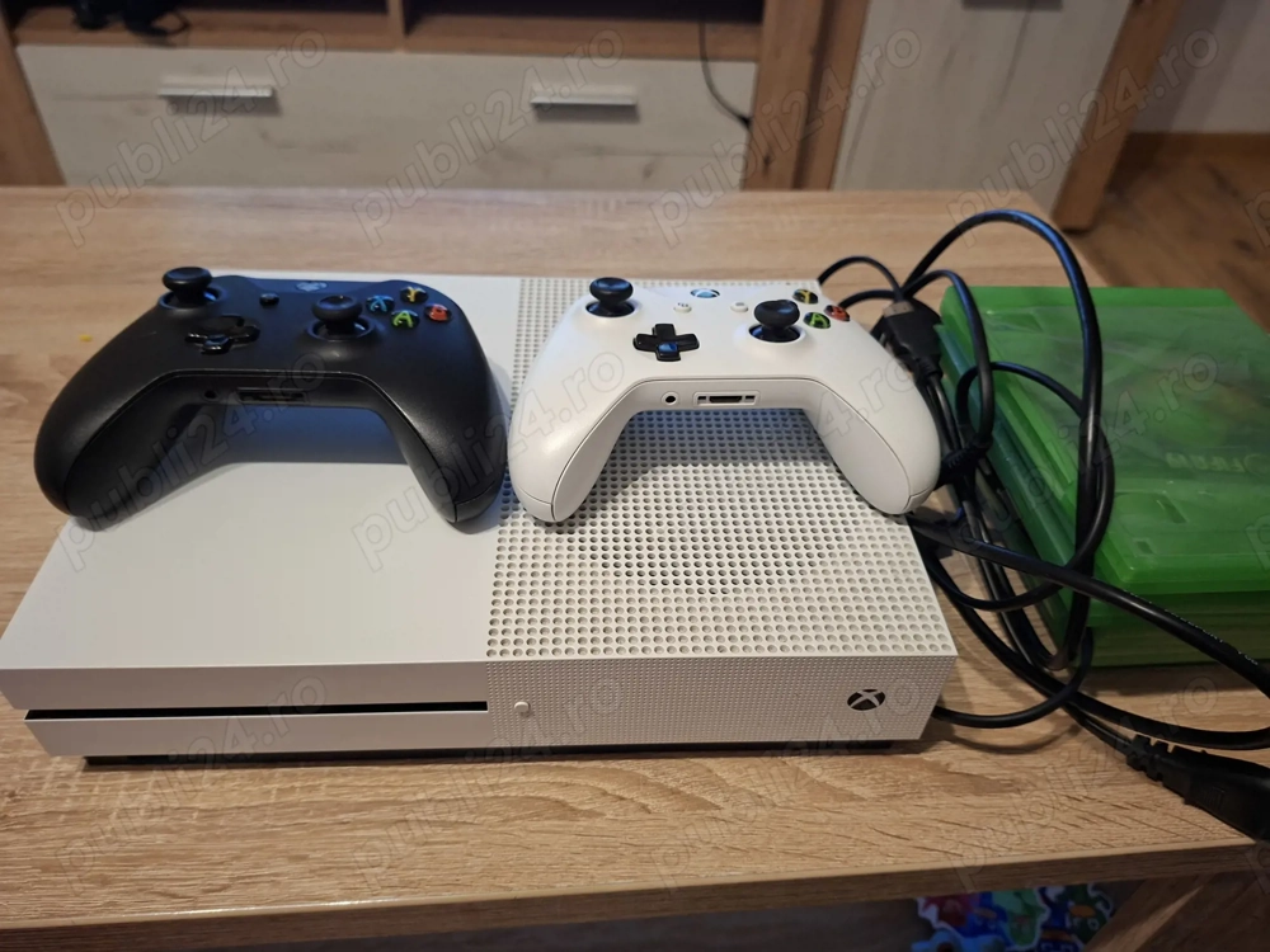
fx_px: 844
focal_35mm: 23
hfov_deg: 73.9
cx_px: 635
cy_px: 476
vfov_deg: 58.9
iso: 400
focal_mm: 5.54
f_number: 1.8
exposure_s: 1/25
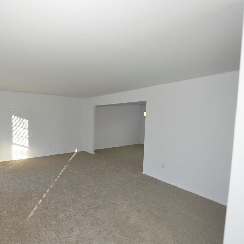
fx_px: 183
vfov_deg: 67.2
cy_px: 126
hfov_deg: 65.3
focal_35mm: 23
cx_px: 80
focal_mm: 16
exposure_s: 1/60
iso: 200
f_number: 4
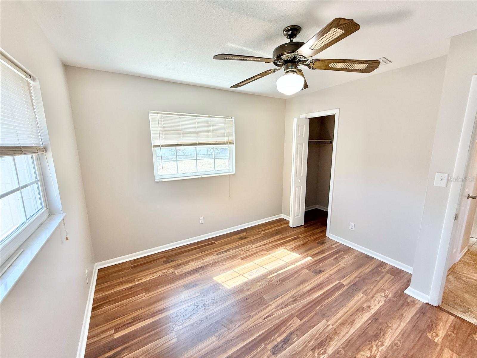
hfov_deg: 102.1
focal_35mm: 14
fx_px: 193
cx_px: 238
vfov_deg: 85.7
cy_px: 179
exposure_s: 1/120
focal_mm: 2.22
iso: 100
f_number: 2.2
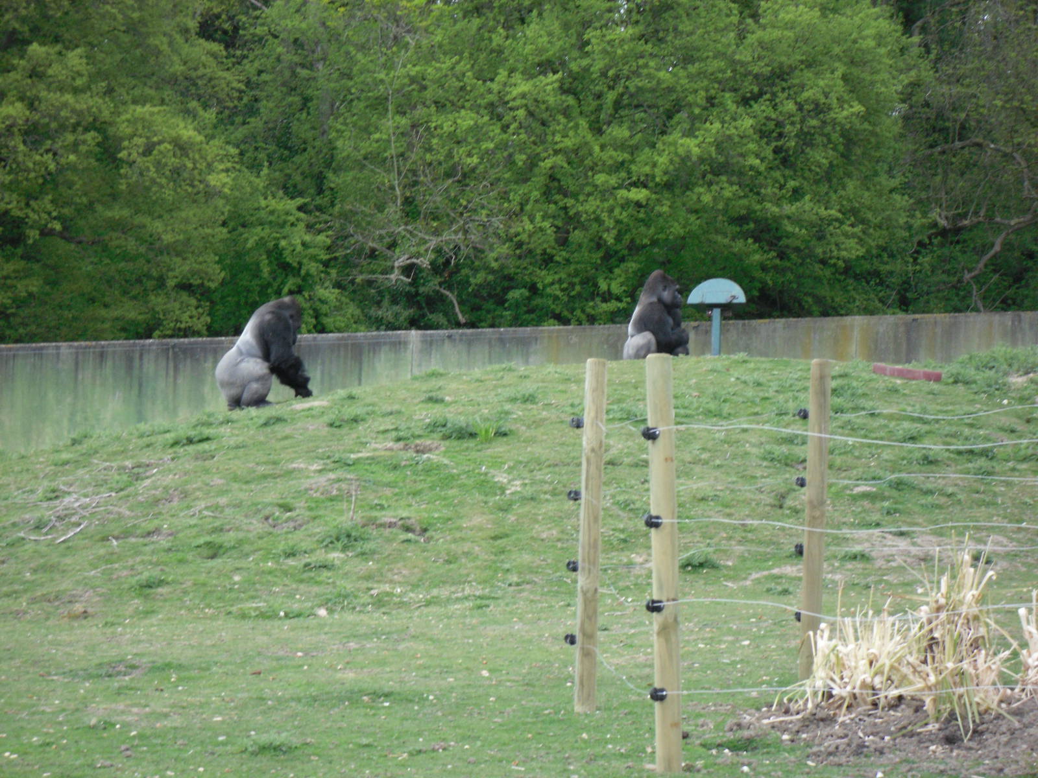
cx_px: 519
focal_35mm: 105
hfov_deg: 18.7
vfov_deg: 14.1
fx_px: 3149
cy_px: 389
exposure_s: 1/79
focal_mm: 18.9
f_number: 5.6
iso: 200
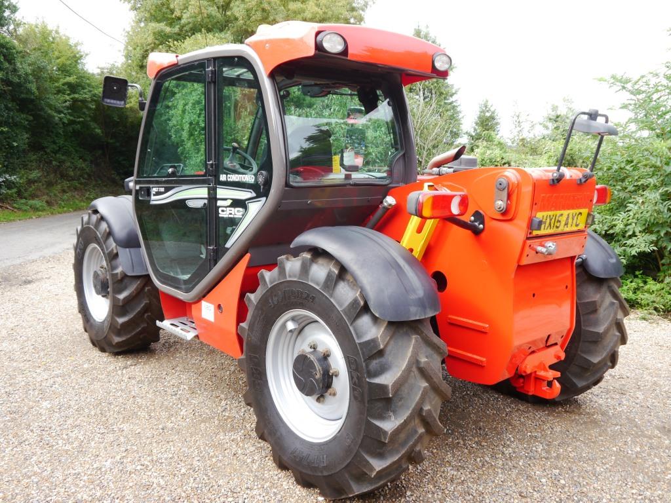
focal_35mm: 32
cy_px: 252
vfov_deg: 44.2
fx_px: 620
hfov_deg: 56.8
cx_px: 336
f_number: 4.5
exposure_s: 1/125
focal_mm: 16
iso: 160
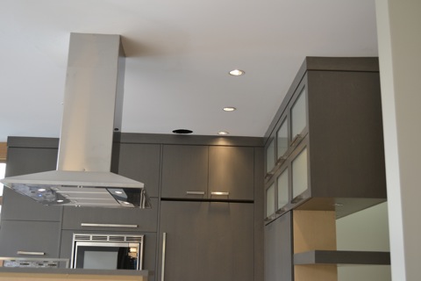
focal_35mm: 44
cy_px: 140
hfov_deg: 45.0
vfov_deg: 30.8
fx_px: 509
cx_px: 210
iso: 400
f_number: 4.5
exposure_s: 1/50
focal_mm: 29
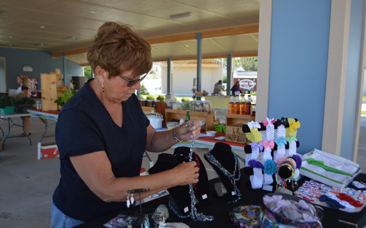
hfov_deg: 61.2
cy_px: 119
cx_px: 184
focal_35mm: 31
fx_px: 309
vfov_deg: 40.6
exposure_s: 1/640
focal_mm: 20
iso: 400
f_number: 3.8
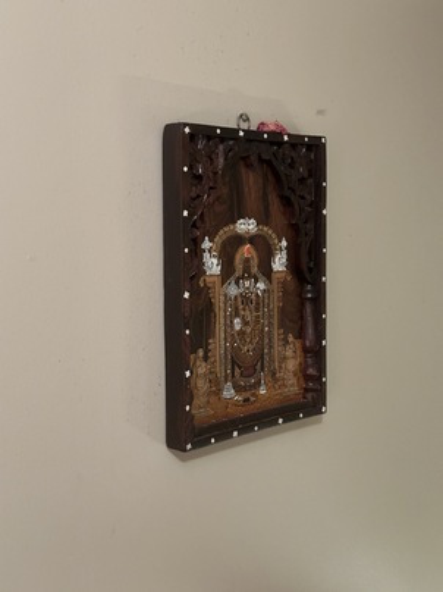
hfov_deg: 30.3
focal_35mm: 48
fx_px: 819
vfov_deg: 39.7
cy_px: 296
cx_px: 222
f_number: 1.78
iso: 500
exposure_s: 1/30
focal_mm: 6.86
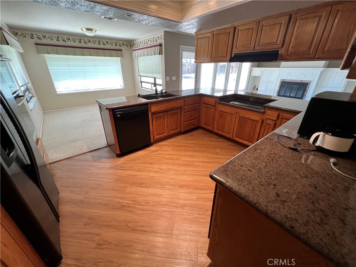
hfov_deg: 106.2
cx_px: 178
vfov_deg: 89.9
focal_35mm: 13
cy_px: 134
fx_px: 134
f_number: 1.8
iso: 200
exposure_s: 1/60
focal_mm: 1.57
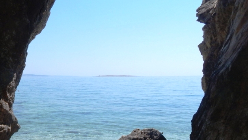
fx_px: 256
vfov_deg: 29.1
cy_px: 128
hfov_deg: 50.6
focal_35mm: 39
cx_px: 80
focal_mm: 4
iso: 125
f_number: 6
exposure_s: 1/640
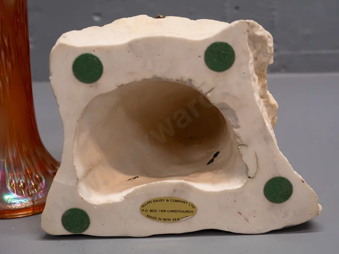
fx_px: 568
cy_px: 127
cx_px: 170
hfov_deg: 33.2
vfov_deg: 25.2
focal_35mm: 58
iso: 3200
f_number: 5.6
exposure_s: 1/250
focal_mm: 29
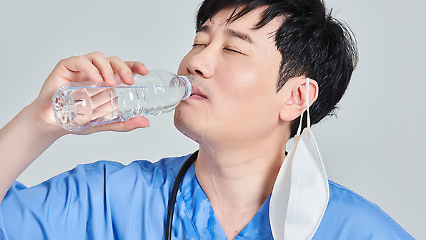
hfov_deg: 13.6
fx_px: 1784
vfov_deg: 7.7
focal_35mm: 158
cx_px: 213
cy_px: 117
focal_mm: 150
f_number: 14
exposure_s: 1/125
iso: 100
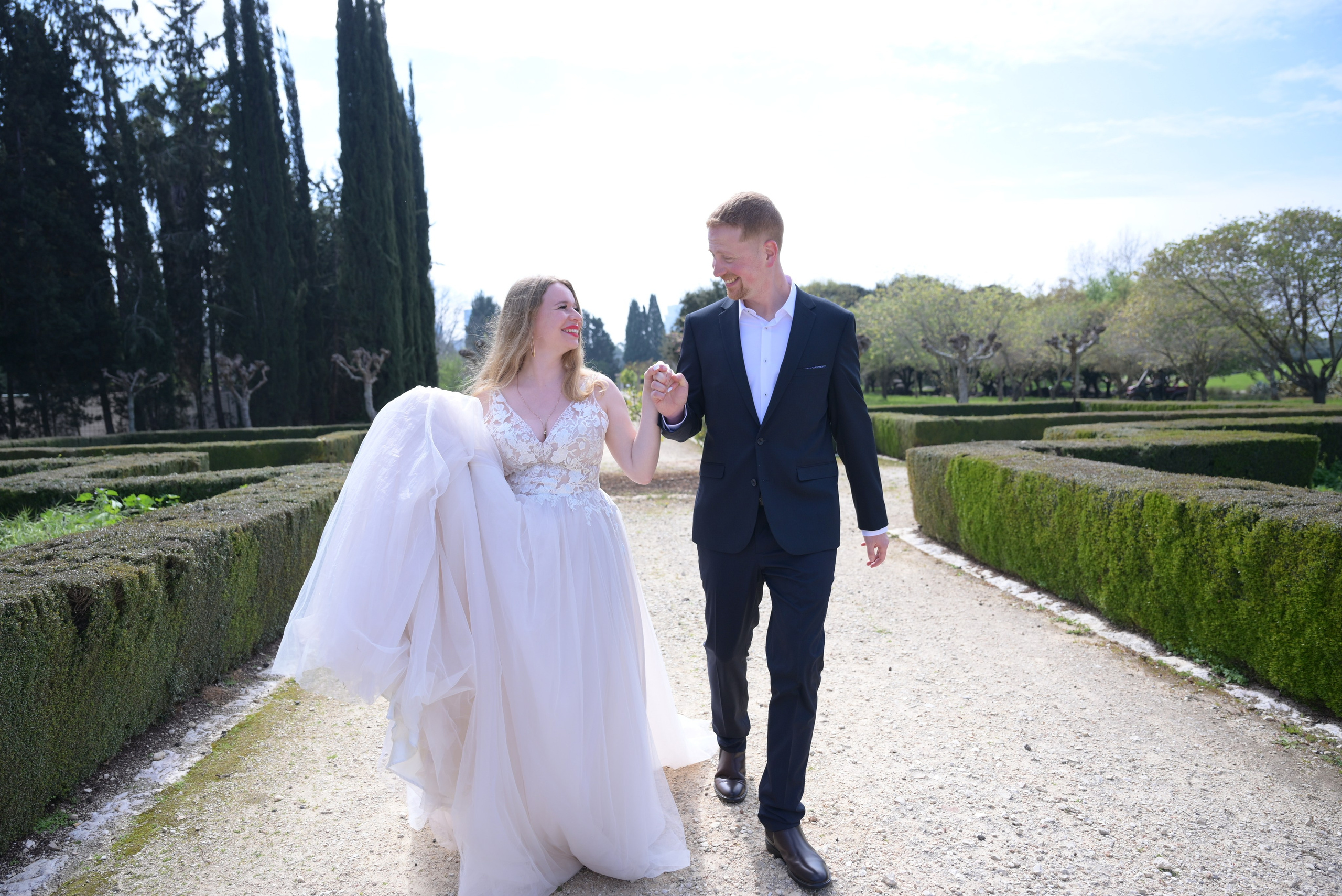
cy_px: 448
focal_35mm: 24
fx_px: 895
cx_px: 671
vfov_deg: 53.2
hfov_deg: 73.7
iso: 125
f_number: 3.5
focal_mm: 24
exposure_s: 1/800
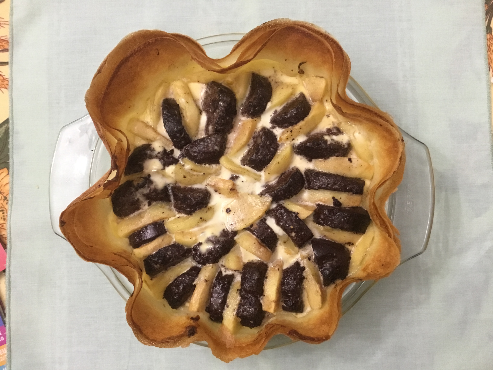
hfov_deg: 58.4
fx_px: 442
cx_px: 246
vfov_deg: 45.4
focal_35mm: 31
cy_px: 185
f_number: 2.4
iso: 200
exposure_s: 1/20
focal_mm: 3.3
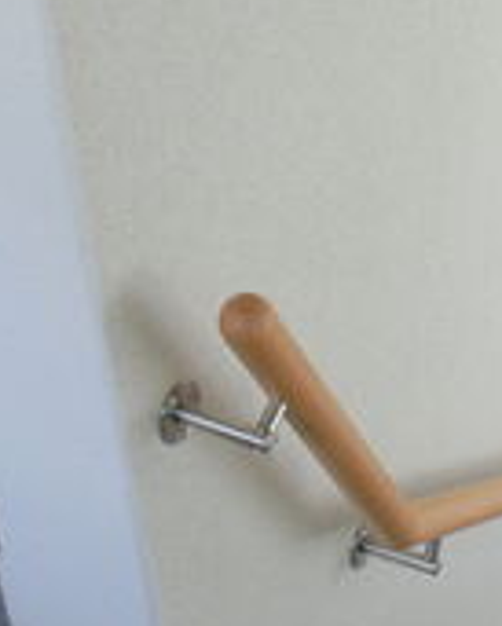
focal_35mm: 79
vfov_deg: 23.3
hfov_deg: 19.0
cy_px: 29
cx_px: 473
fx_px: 1466
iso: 100
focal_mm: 24
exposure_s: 1/50
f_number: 5.6
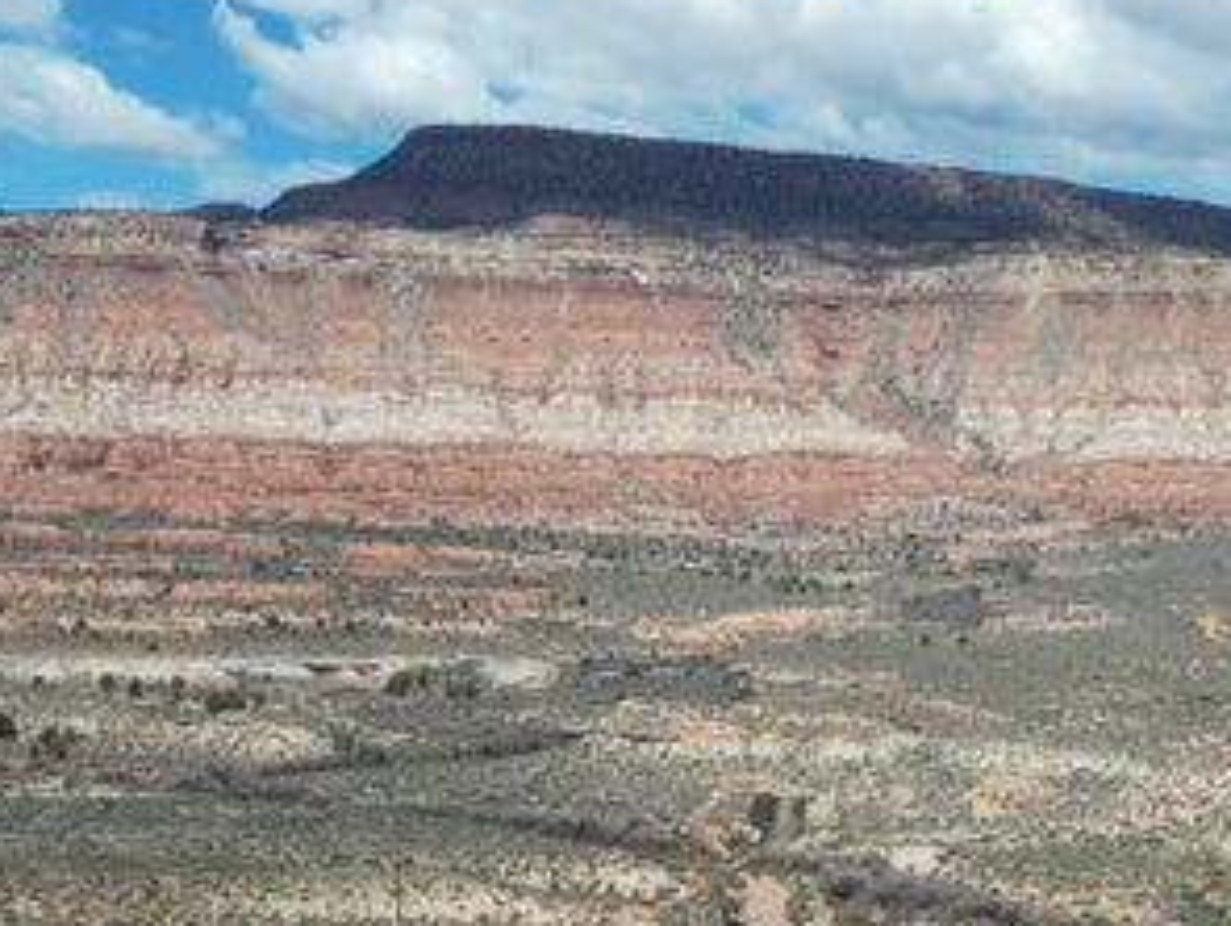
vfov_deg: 26.9
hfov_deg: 34.1
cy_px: 880
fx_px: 1851
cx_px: 1177
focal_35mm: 52
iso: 140
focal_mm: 6.72
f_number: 1.7
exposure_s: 1/1250
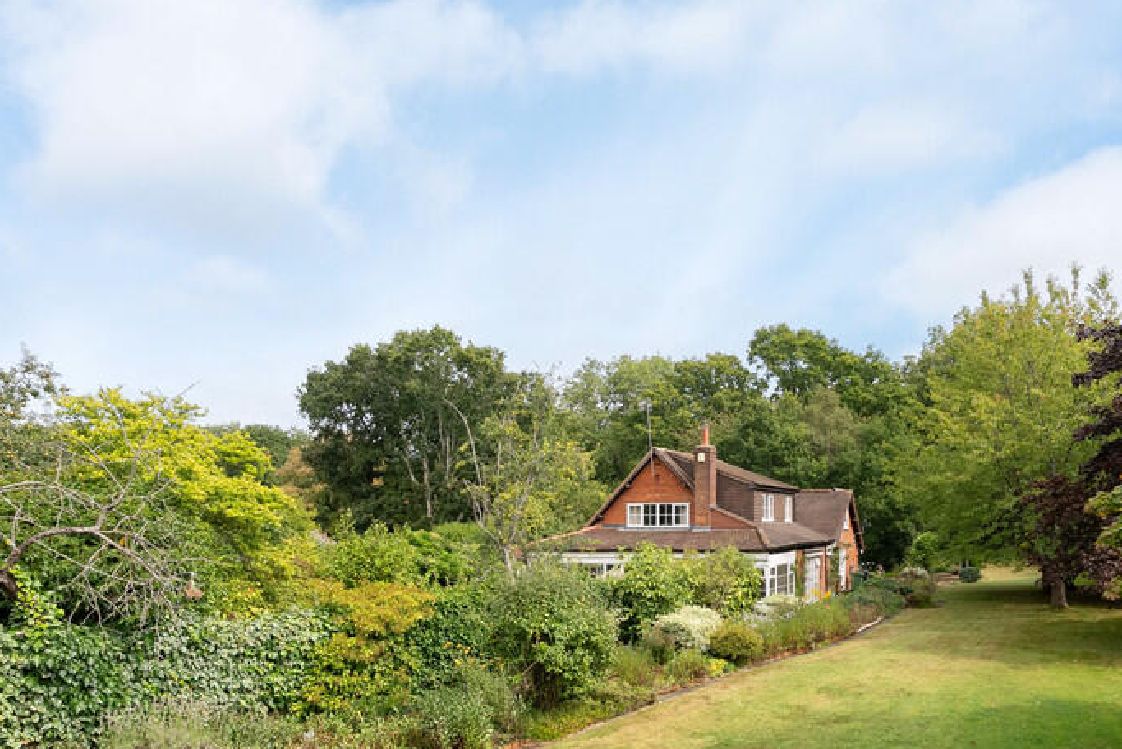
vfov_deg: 51.7
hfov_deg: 72.2
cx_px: 715
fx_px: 748
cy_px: 527
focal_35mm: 24
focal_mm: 16
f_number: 7.1
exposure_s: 1/1250
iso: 1000
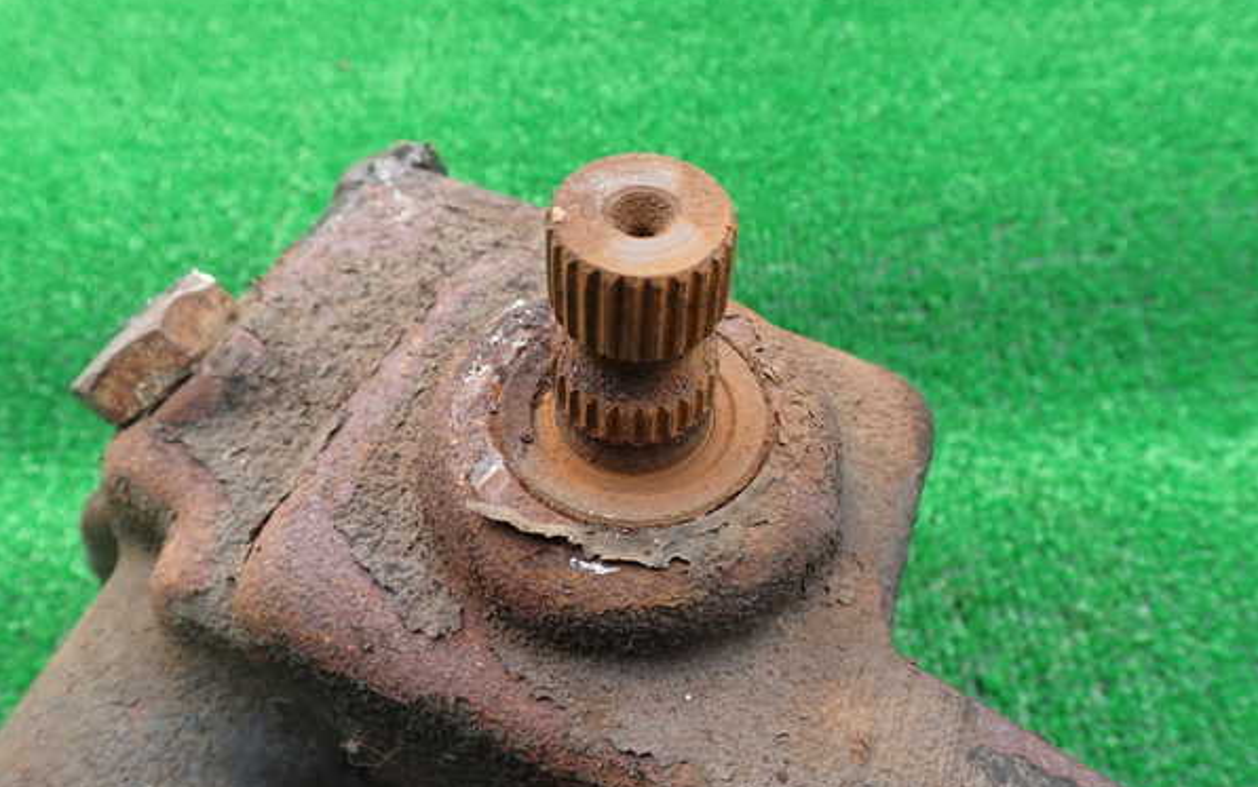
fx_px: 1098
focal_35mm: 32
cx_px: 629
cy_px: 378
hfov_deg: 59.6
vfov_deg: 39.5
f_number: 3.2
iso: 100
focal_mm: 5.4
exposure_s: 1/125
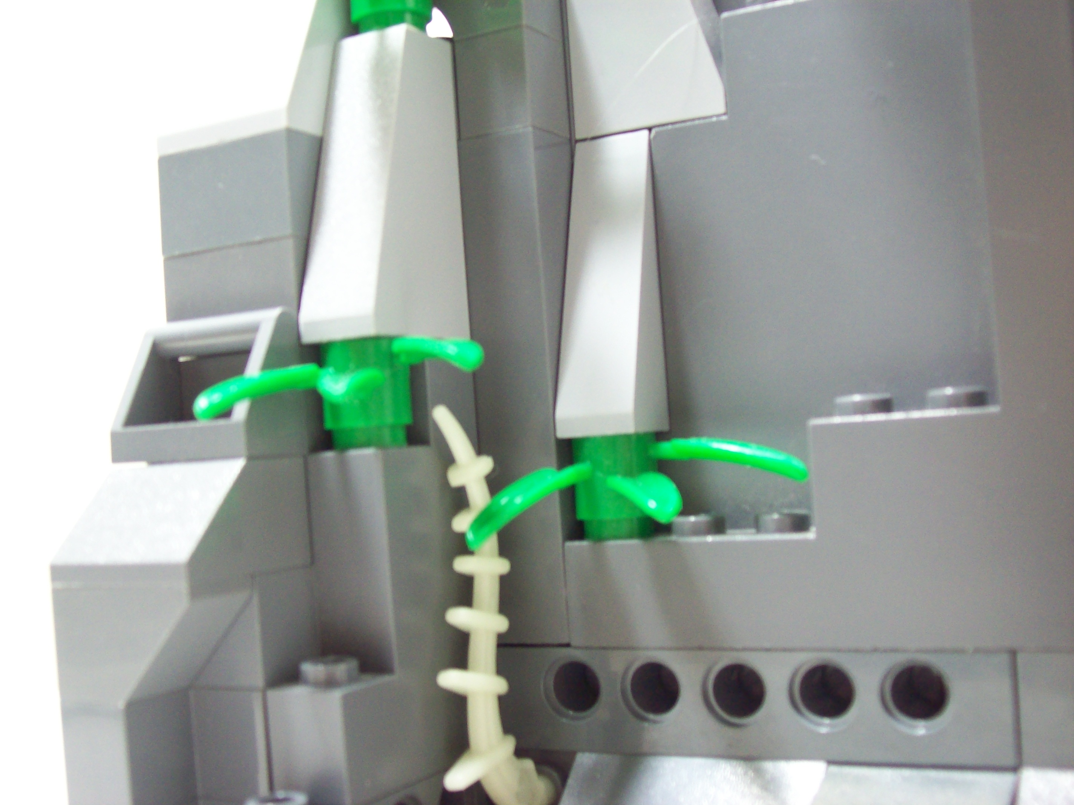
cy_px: 402
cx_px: 537
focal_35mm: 45
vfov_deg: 32.2
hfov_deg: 42.1
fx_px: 1396
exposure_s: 1/9.14
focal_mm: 7.6
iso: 160
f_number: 3
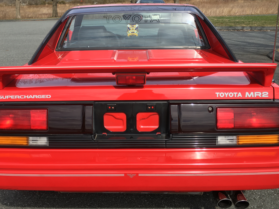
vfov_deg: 38.6
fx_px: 298
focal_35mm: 37
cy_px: 96
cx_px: 127
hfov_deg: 50.1
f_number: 2.2
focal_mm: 4.15
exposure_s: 1/938
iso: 25
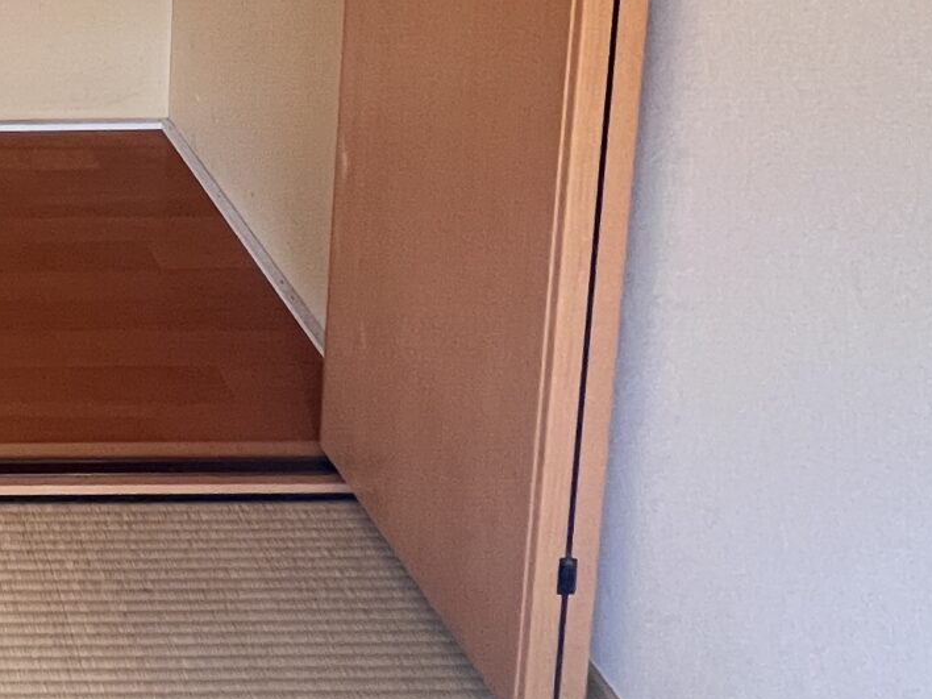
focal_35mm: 47
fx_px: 1265
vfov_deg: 24.1
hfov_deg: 30.6
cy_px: -358
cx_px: -317
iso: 250
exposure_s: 1/99
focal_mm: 1.57
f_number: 1.8
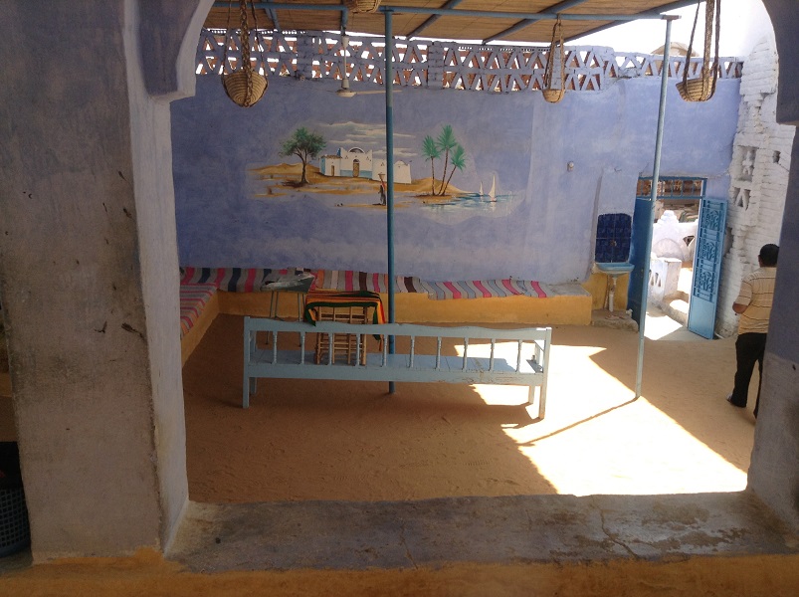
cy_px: 298
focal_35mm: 33
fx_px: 761
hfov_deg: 55.4
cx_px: 400
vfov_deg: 42.9
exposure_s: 1/311
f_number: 2.4
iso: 32
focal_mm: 3.3
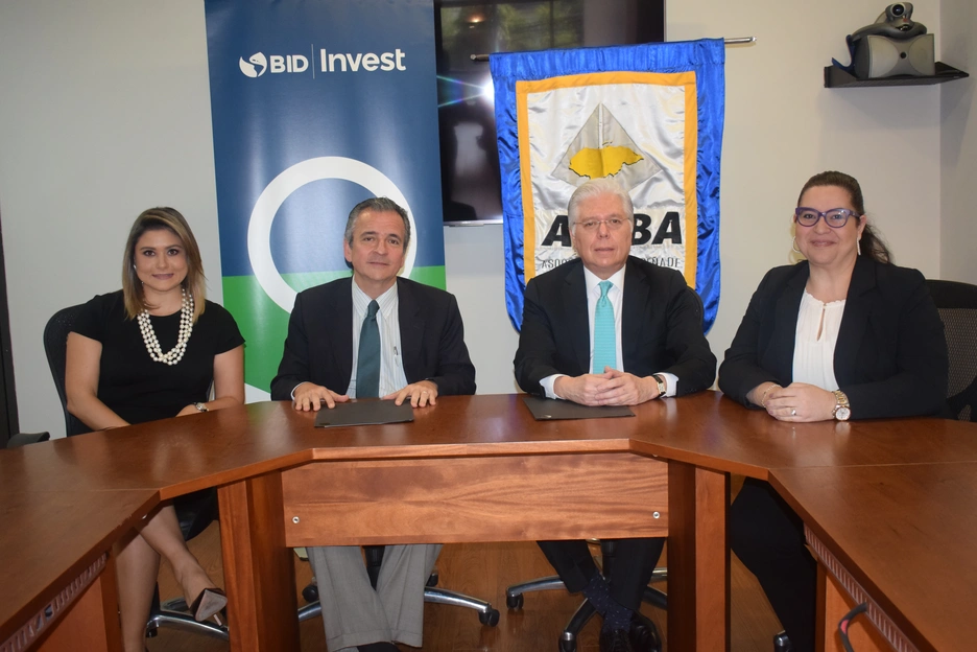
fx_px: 1058
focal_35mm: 39
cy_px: 326
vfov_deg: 34.2
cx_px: 488
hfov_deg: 49.6
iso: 1800
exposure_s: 1/60
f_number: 4
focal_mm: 26
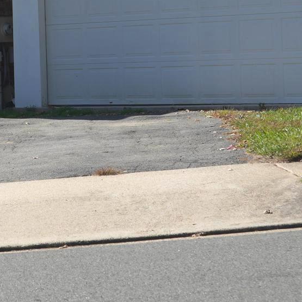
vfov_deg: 12.3
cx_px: 22
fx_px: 1392
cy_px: 37
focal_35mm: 141
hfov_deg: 12.3
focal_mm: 45
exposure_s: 1/640
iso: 100
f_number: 5
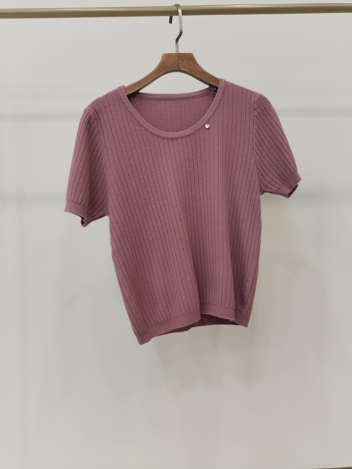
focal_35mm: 29
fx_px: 393
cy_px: 234
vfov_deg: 61.7
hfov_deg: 48.2
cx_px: 176
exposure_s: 1/60
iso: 277
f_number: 1.8
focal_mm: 4.75
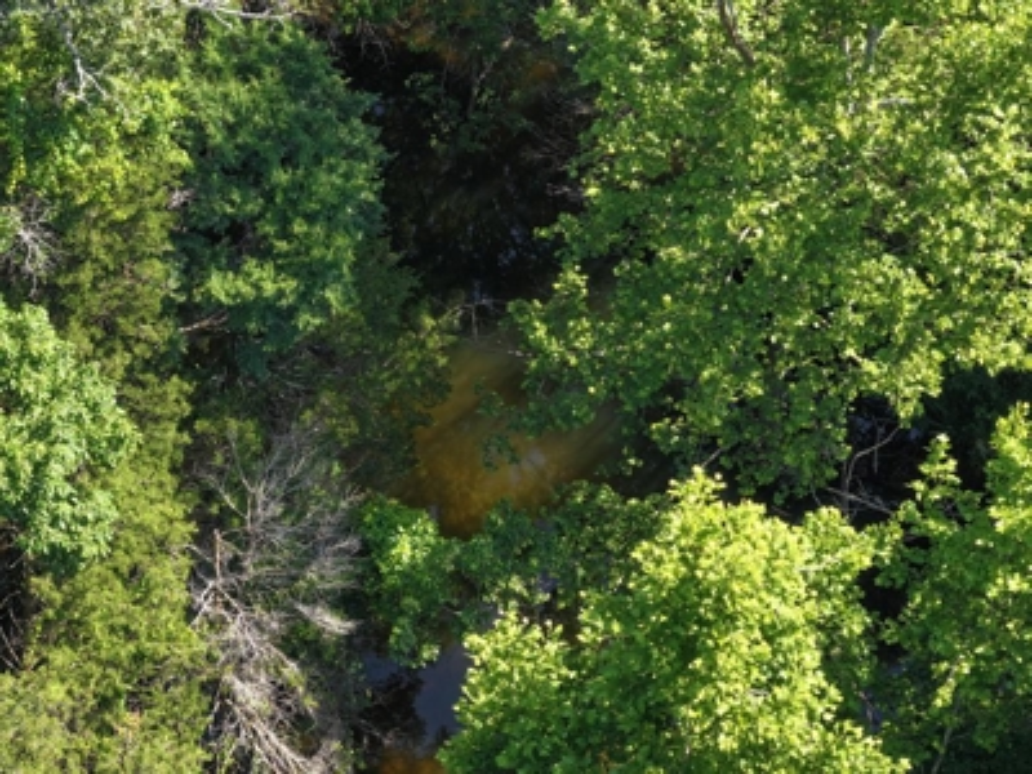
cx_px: 516
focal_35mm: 166
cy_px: 387
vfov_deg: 8.9
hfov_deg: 11.9
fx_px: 4949
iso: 100
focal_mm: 30.71
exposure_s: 1/200
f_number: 3.4
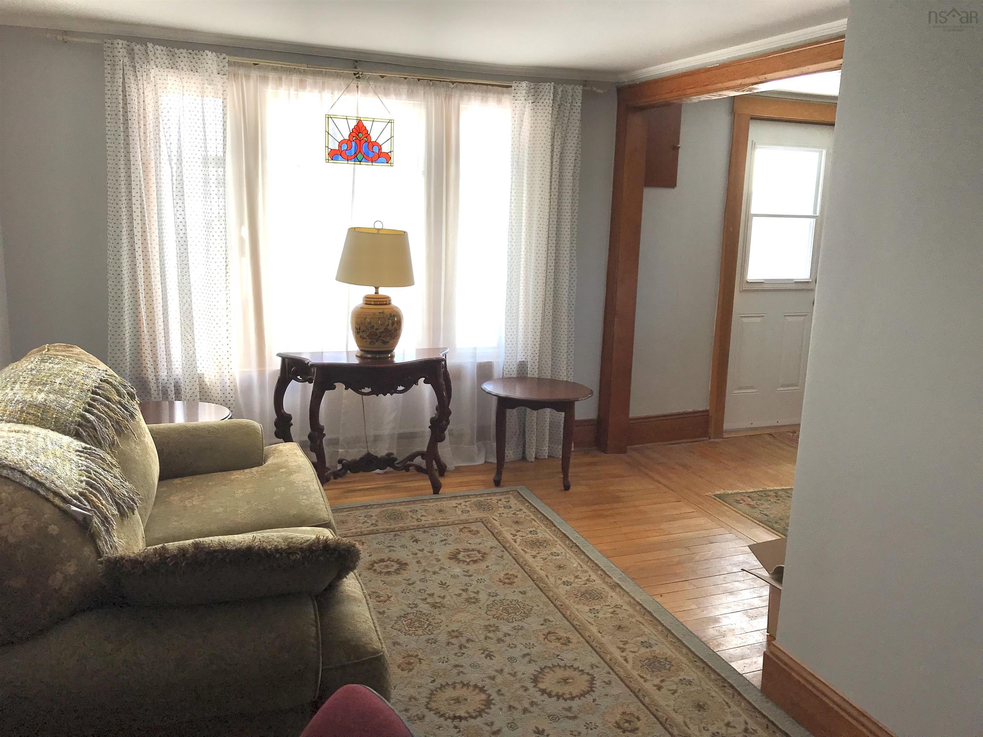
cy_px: 368
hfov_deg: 63.4
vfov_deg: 49.7
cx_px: 492
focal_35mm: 28
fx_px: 795
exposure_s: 1/322
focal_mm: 3.99
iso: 20
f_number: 1.8
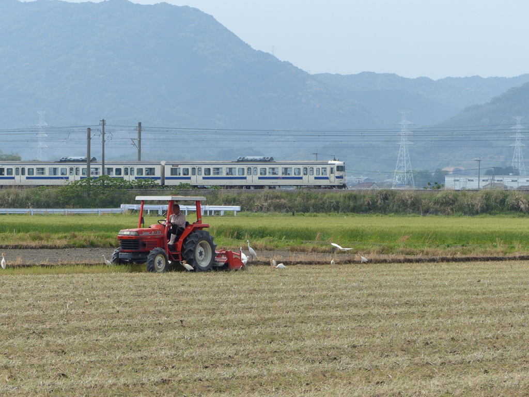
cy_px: 198
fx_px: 2980
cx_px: 264
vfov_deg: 7.6
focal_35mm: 195
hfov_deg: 10.1
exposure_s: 1/640
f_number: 4
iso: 100
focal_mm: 35.1
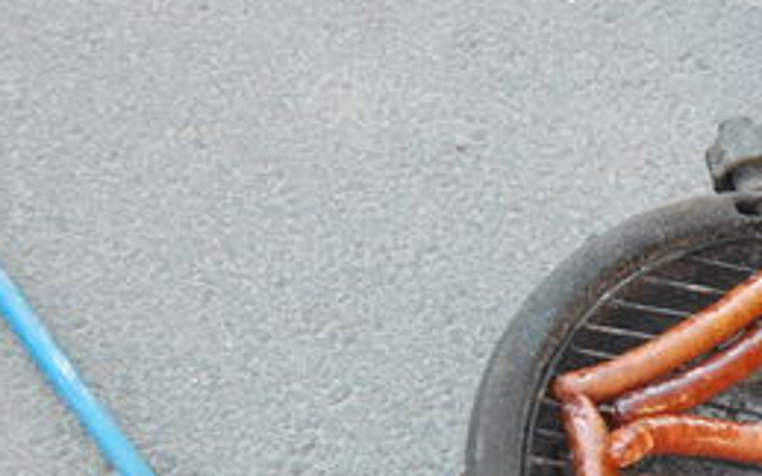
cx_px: 833
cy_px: 438
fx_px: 2036
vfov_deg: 13.2
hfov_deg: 20.3
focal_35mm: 98
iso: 400
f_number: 4.2
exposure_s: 1/50
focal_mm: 26
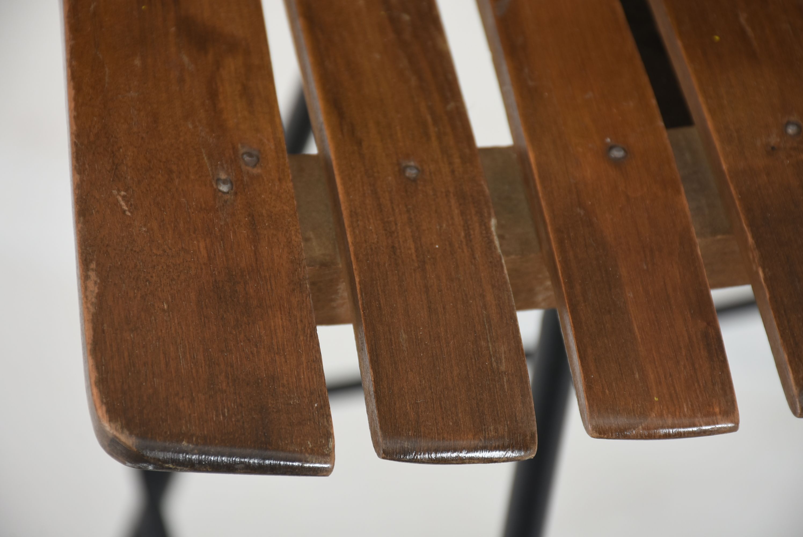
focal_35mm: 210
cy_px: 268
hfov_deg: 9.8
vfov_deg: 6.6
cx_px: 402
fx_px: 4688
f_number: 9
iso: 200
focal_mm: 140
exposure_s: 1/160
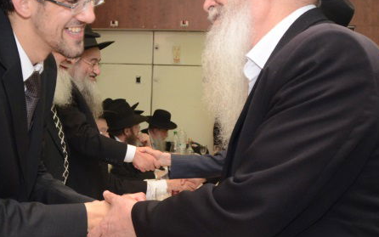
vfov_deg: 20.6
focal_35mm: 63
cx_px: 37
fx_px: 651
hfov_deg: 31.0
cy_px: 99
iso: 1250
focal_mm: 18
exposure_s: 1/100
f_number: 5.6
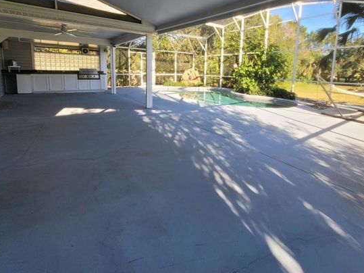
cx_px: 185
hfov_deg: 91.0
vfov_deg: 73.3
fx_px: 179
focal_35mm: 17
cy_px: 100
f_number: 2.2
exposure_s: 1/261
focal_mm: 2.2
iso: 64
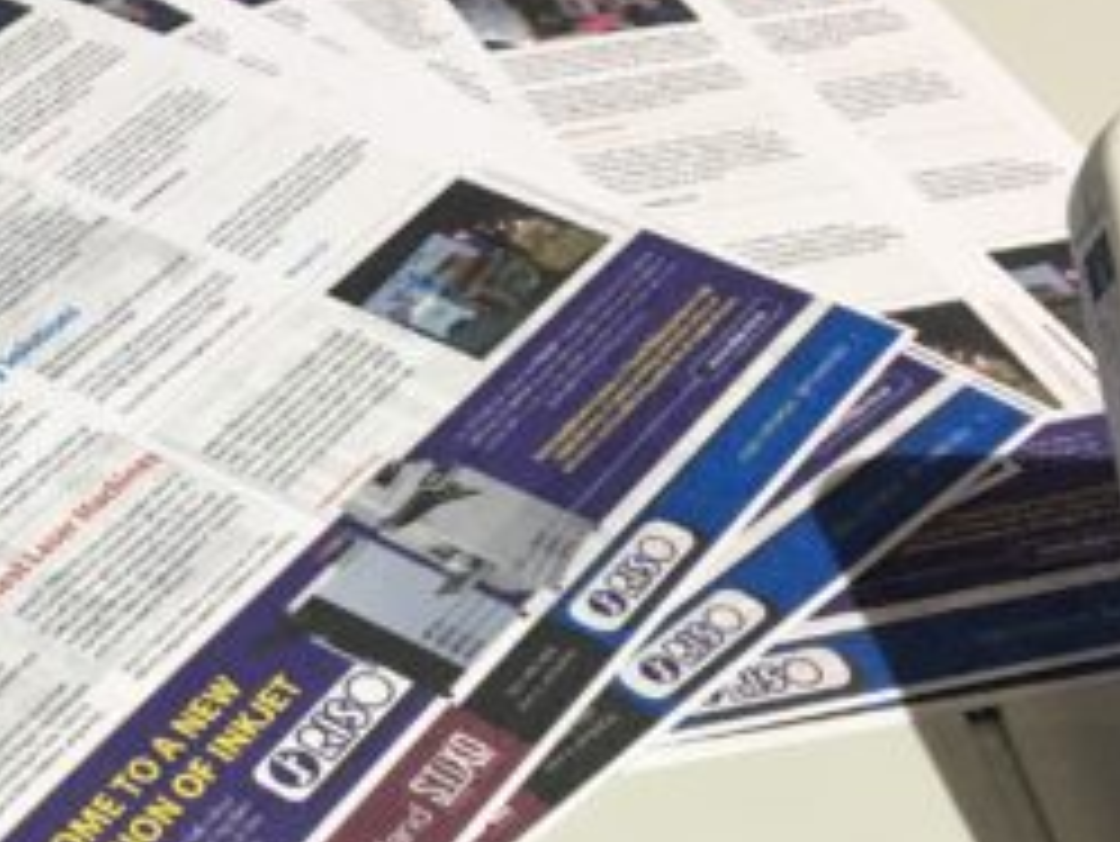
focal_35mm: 81
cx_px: -31
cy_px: 531
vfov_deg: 18.2
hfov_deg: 23.0
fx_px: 2622
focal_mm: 4.15
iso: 64
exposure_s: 1/33
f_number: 2.2
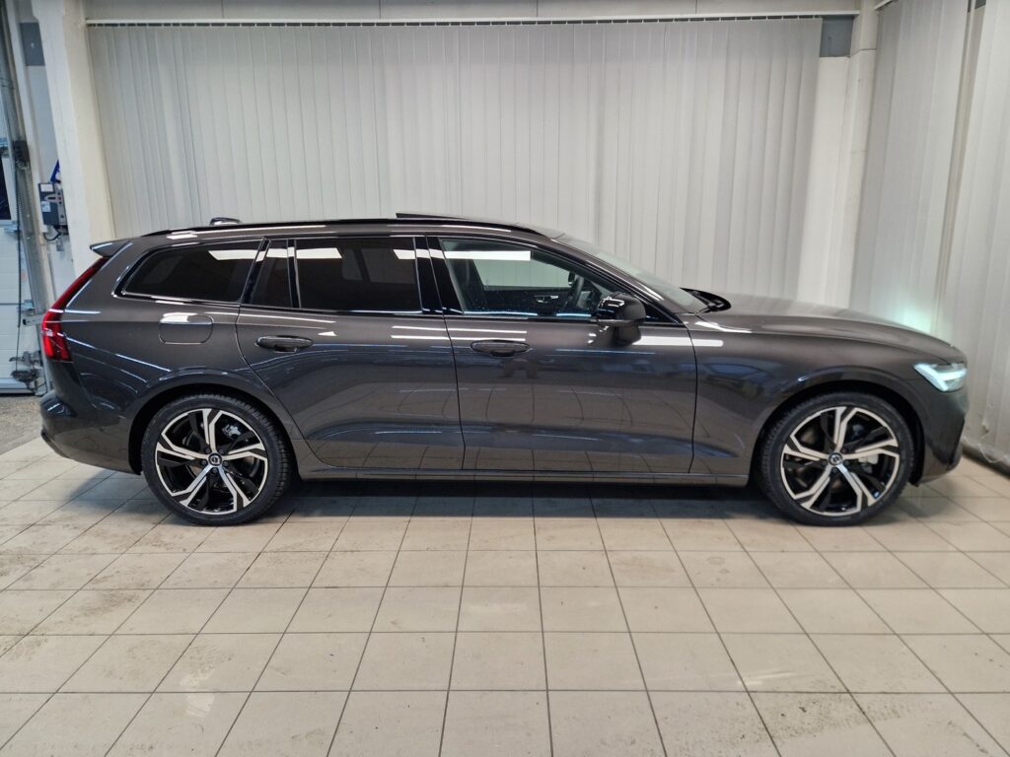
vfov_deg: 58.9
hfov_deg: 73.9
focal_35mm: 23
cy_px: 378
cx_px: 505
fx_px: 671
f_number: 1.8
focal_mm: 5.4
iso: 200
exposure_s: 1/180
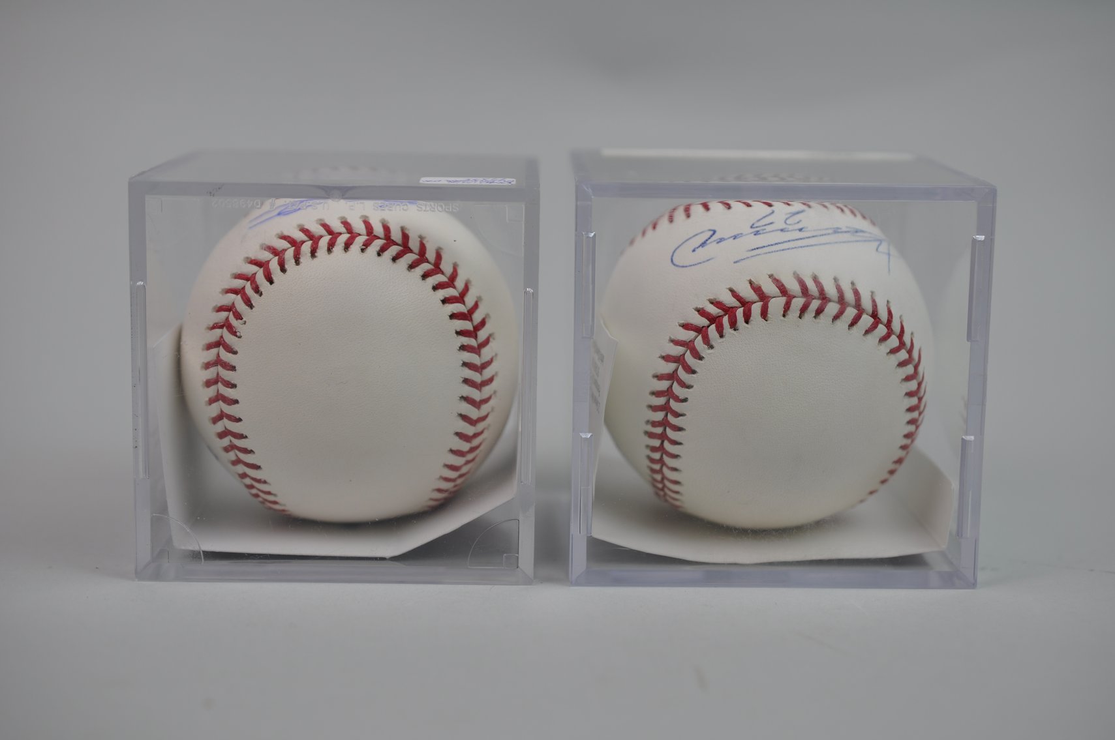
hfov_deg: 33.4
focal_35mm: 60
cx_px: 558
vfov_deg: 22.6
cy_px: 370
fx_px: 1856
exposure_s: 1/80
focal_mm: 40
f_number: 4.5
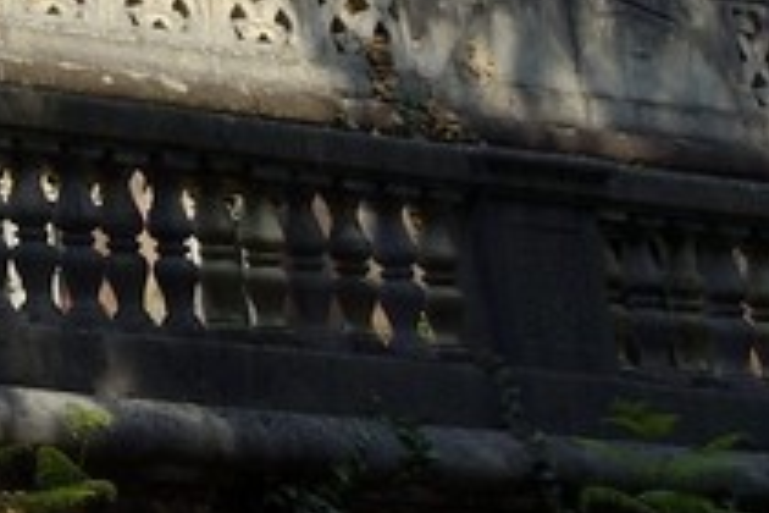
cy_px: -1297
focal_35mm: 236
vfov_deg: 5.3
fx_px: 5041
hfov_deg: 7.2
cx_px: -1904
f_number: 14
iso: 200
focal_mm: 31
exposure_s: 1/160
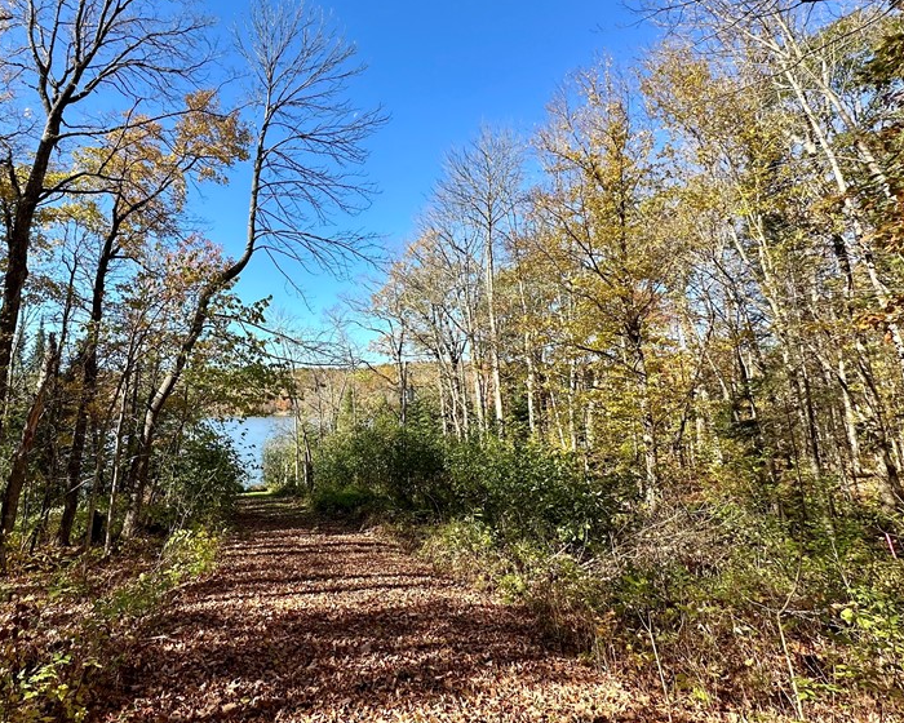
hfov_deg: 77.9
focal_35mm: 20
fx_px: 535
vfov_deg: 67.8
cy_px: 315
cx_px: 306
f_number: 2.2
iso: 40
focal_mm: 2.22
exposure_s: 1/418
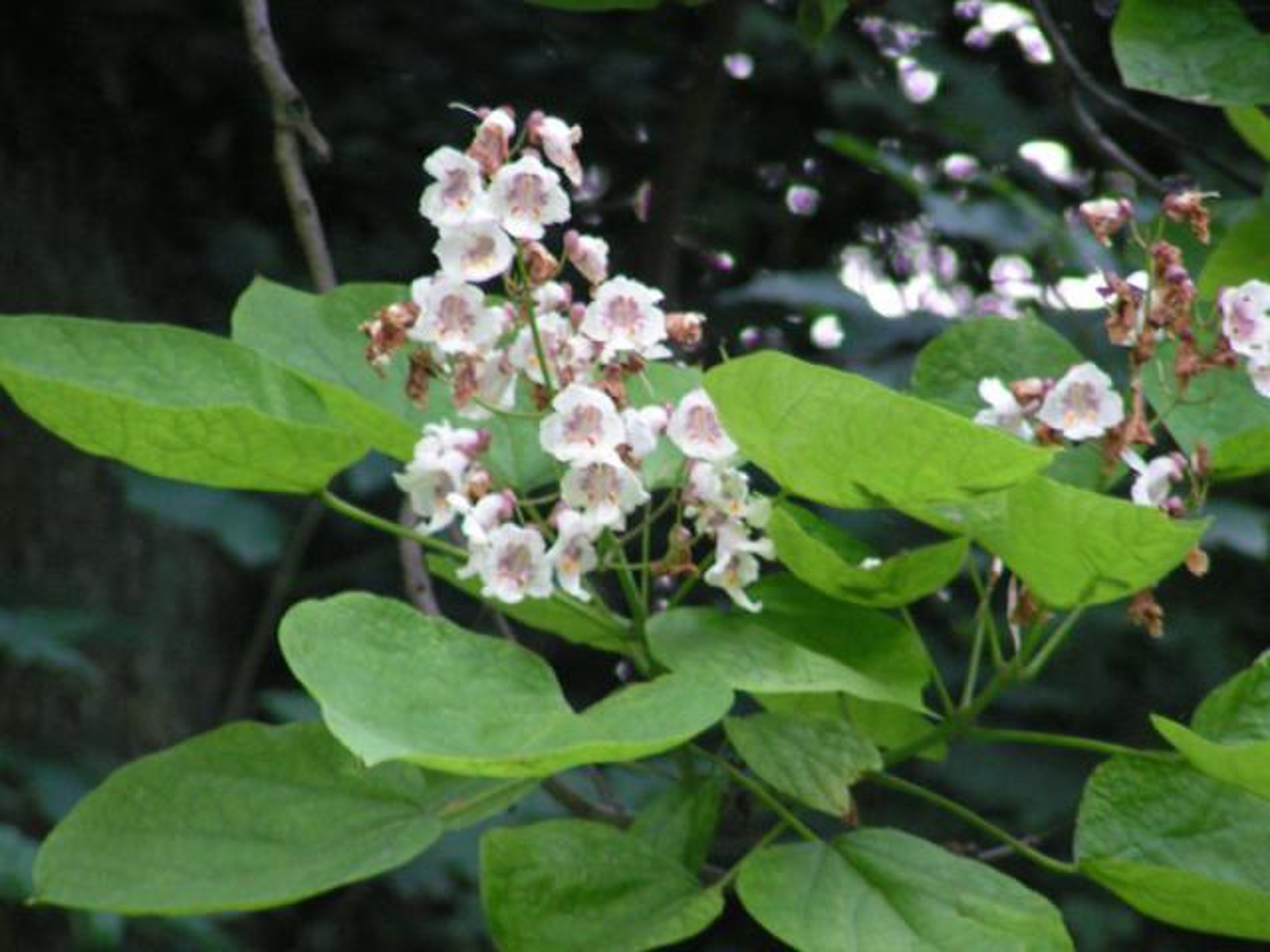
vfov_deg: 4.0
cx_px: 635
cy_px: 476
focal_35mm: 368
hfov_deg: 5.4
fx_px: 13501
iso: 200
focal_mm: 56.3
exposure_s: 1/25
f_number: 3.5
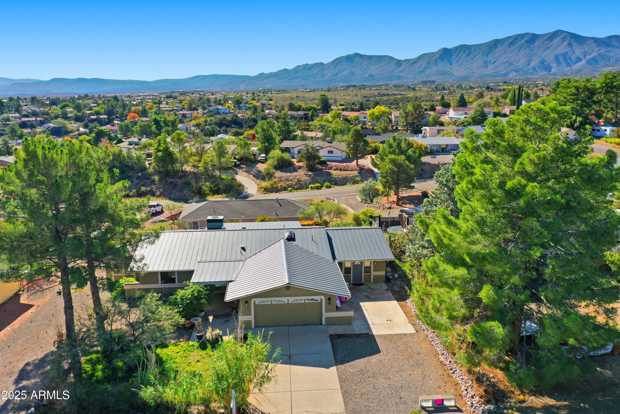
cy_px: 207
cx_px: 310
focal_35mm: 28
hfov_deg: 65.5
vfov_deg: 46.4
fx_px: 482
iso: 100
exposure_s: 1/800
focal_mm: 10.3
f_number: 5.6
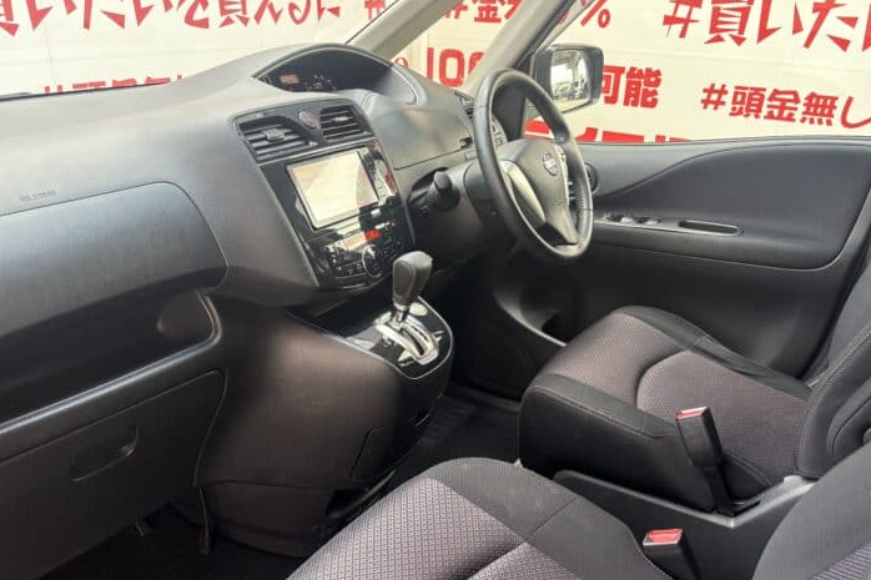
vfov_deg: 42.1
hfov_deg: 60.3
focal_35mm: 31
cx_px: 434
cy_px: 342
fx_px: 750
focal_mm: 5.96
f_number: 1.6
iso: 125
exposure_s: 1/95
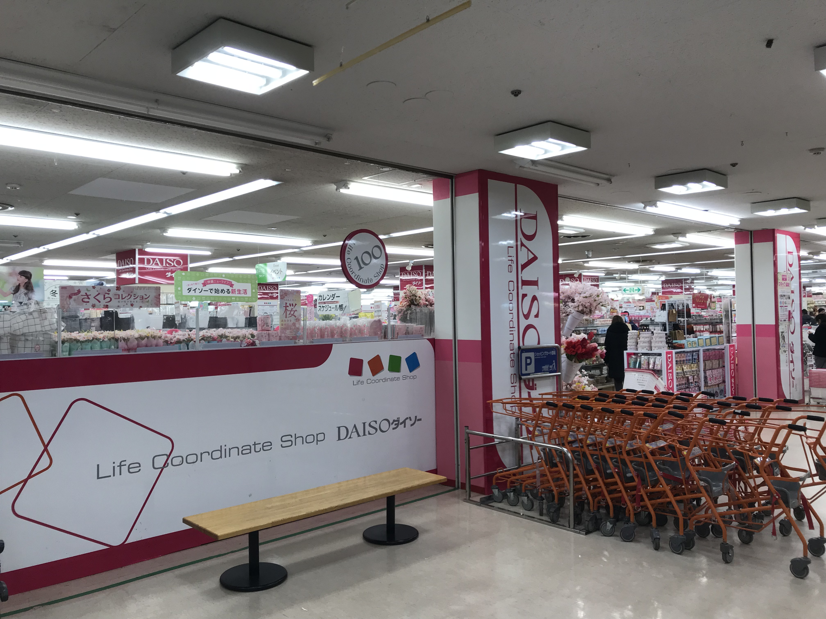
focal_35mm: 28
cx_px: 413
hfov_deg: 63.4
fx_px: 668
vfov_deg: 49.7
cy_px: 310
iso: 25
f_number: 1.8
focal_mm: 3.99
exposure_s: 1/120
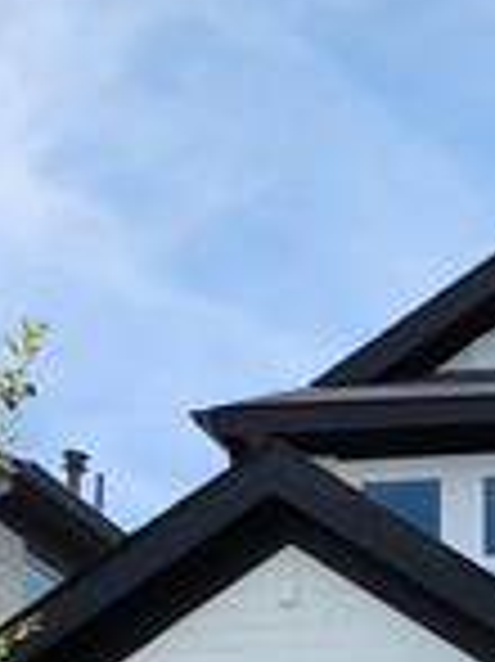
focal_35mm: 120
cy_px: 1081
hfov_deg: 11.3
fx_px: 2291
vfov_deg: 14.9
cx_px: 963
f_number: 1.8
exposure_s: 1/1053
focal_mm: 6.4
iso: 12
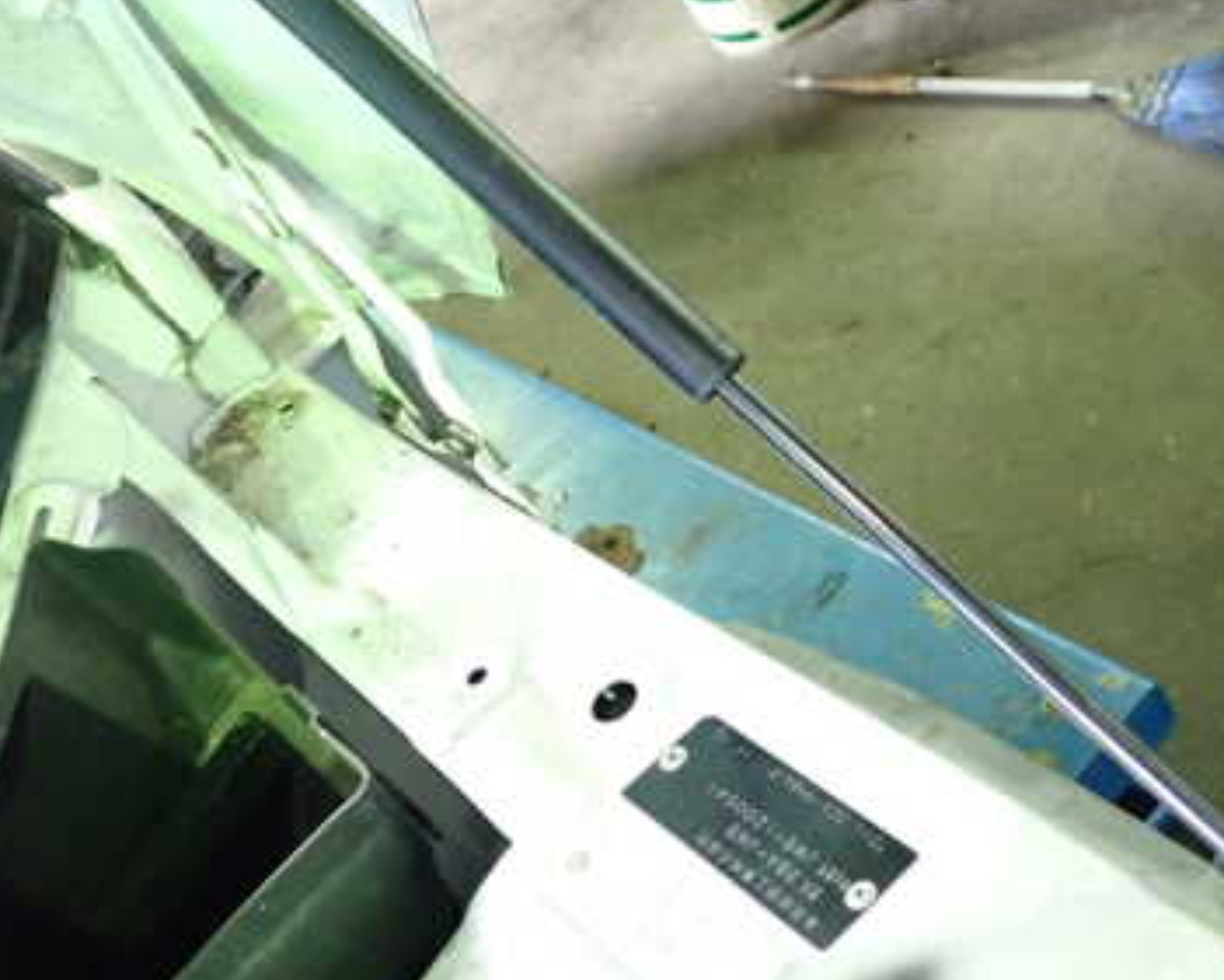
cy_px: 324
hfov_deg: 37.3
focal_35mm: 50
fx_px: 1812
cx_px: 642
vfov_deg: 30.0
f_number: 2.3
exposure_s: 1/30
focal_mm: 5.4
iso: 640
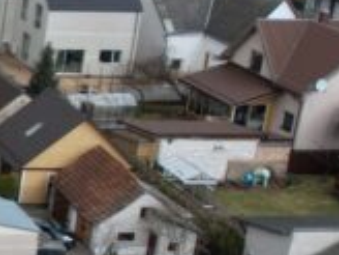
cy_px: 217
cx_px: -500
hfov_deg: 11.8
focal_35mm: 132
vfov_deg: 11.2
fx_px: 1293
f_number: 2.8
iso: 110
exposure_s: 1/640
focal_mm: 8.38
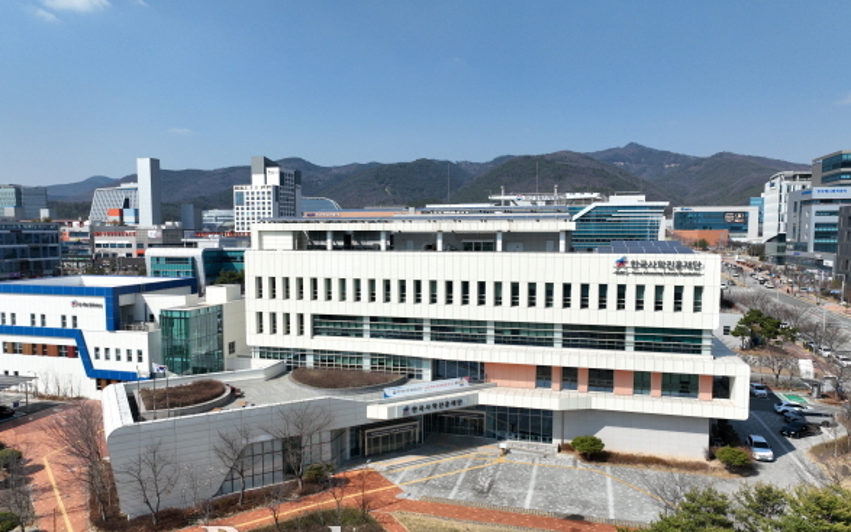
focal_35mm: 26
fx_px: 603
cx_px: 420
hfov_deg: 70.4
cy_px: 280
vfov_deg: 47.6
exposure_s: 1/2000
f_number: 2.8
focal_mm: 12.29
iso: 100
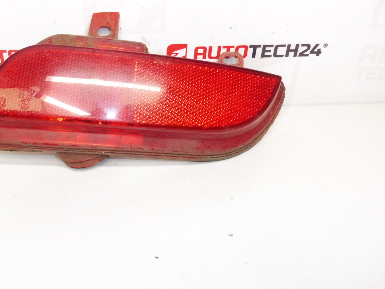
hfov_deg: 54.0
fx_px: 367
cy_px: 101
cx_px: 120
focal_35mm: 33
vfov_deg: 42.5
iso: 200
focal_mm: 4.3
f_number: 3.5
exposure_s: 1/80
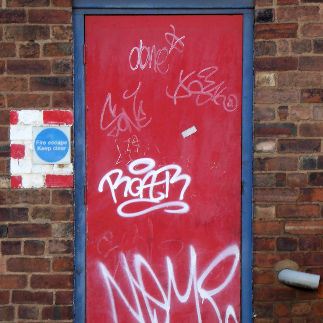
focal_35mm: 199
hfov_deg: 8.8
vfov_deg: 8.8
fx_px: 2101
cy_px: 205
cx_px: 162
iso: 160
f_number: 5.4
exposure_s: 1/80
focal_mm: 27.1
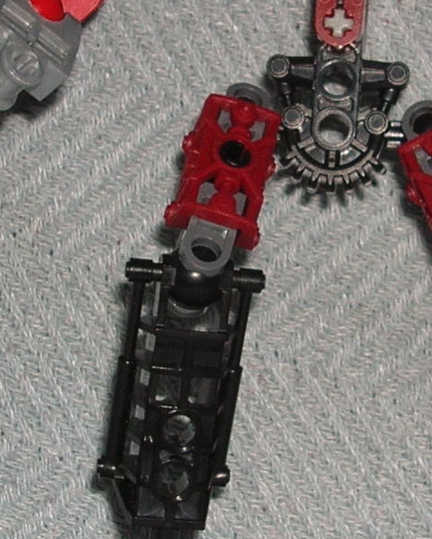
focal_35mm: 131
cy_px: 217
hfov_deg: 11.8
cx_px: 287
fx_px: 2093
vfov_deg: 14.7
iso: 50
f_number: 2.8
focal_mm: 5.8
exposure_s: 1/60.1
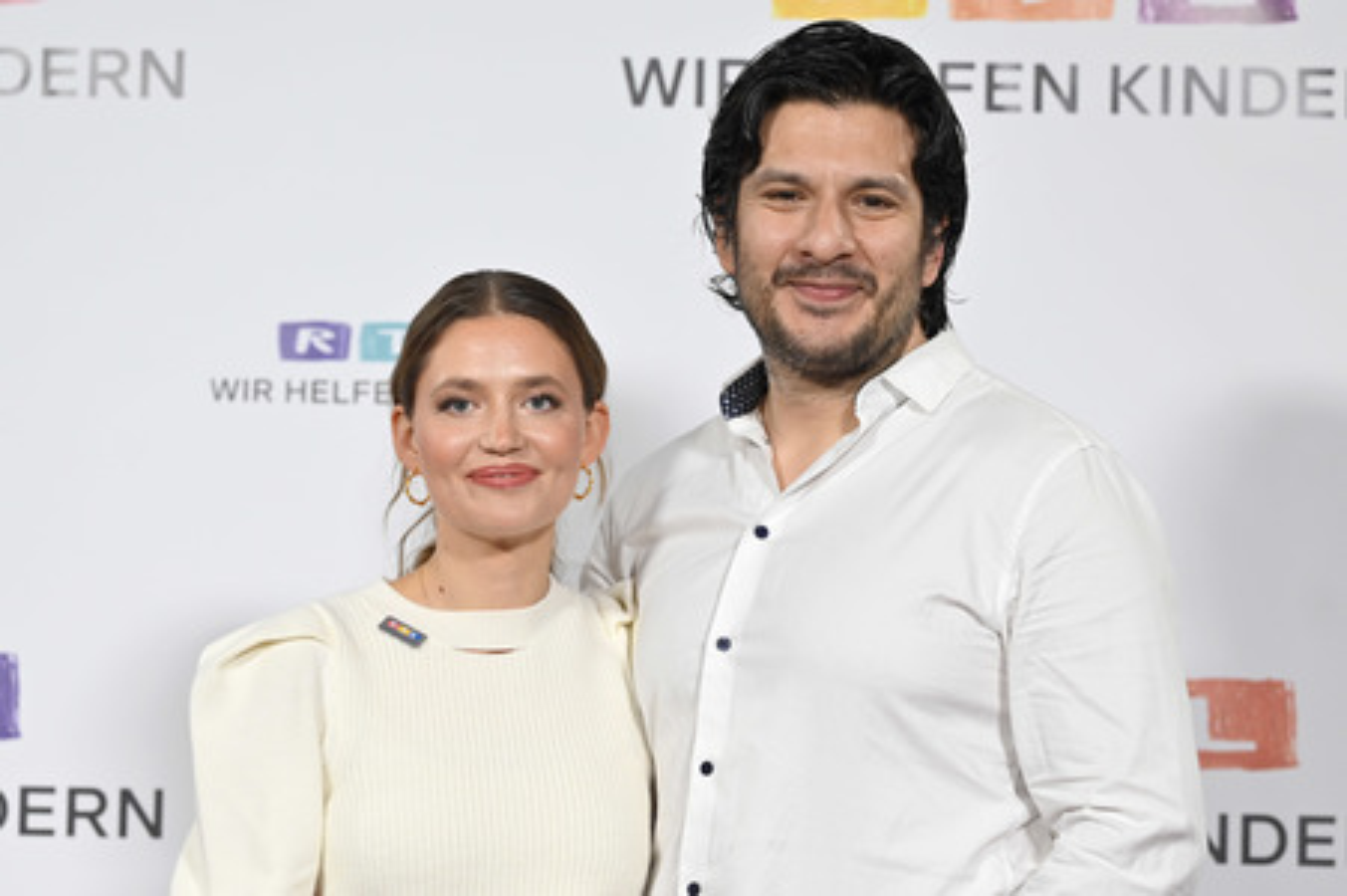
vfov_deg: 13.9
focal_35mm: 98
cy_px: 448
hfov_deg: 20.8
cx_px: 674
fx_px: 3664
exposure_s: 1/320
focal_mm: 98
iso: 1250
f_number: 3.5
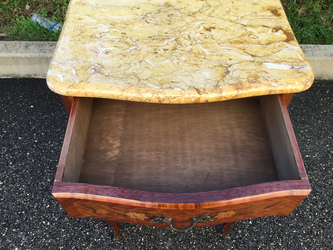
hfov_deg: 58.4
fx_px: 298
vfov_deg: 45.4
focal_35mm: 31
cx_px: 166
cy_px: 125
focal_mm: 3.3
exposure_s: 1/107
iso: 25
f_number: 2.4
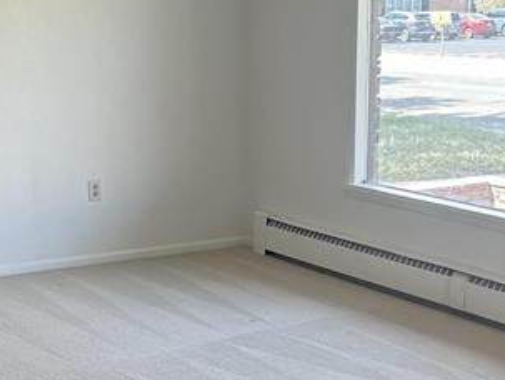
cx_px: 315
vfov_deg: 18.2
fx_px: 1183
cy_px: 227
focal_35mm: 81
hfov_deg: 24.0
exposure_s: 1/220
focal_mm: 6.86
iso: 80
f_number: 1.78
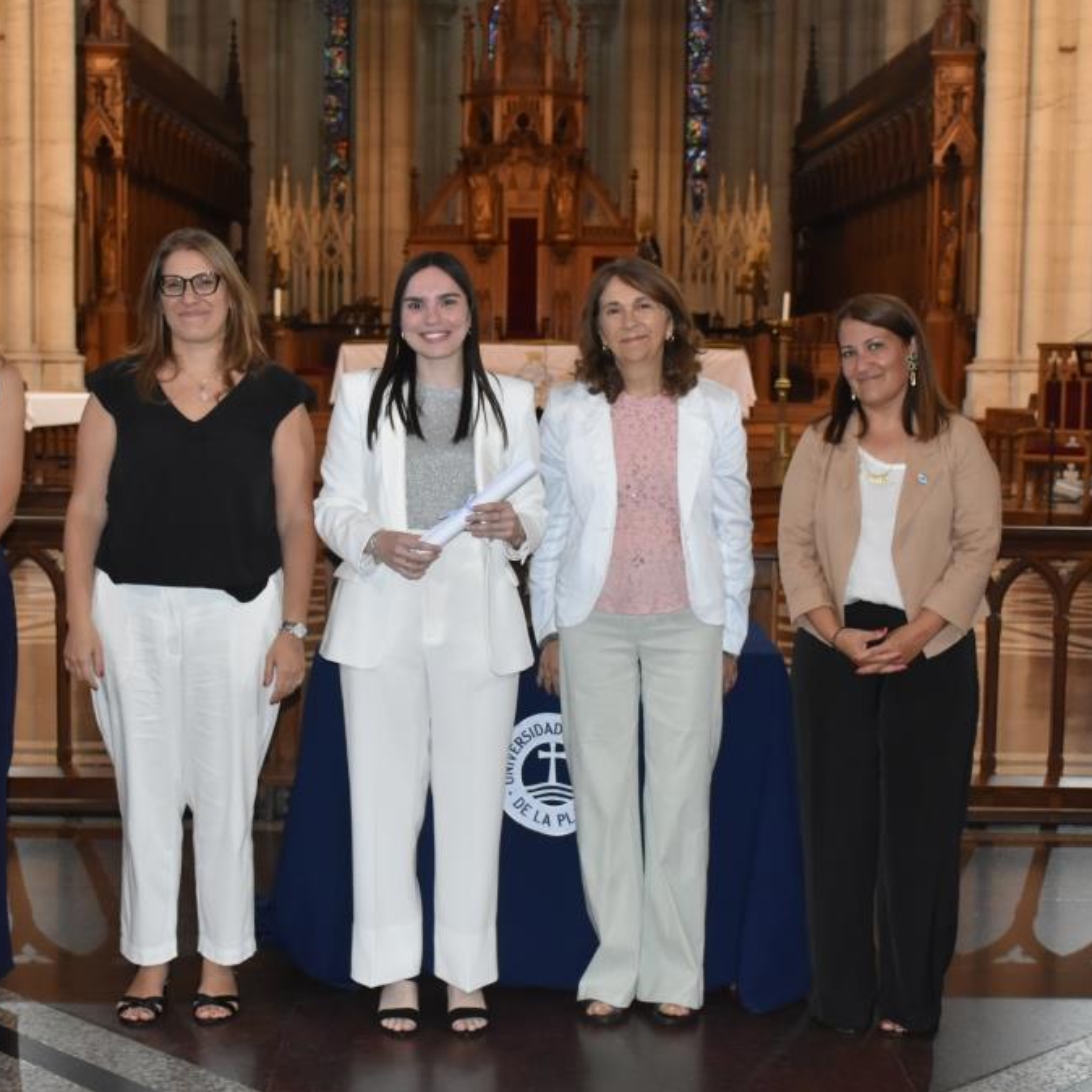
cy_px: 545
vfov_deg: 27.7
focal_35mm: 62
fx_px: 2213
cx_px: 499
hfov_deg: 27.7
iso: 1600
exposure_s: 1/60
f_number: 5.6
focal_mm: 32
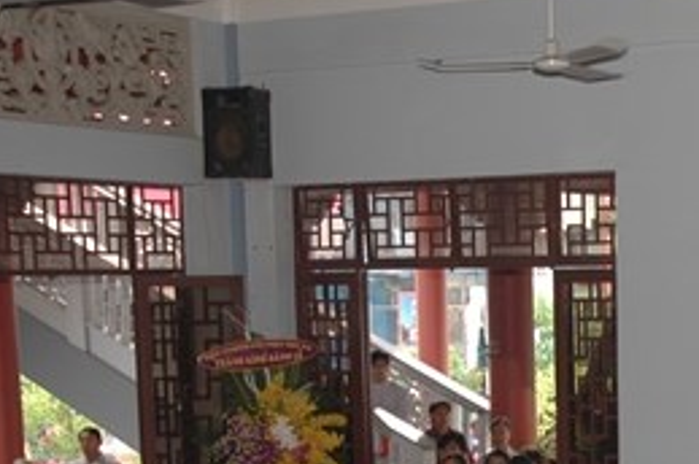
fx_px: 1726
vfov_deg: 15.0
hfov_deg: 22.2
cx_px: 661
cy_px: 491
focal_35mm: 89
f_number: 4
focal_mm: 24
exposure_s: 1/60
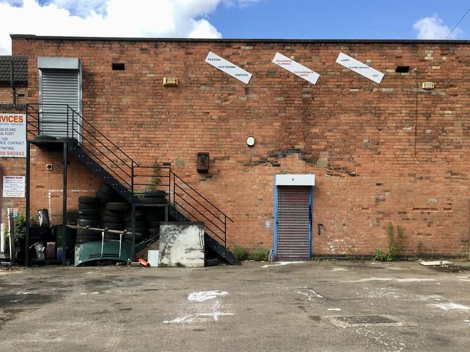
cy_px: 227
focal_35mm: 39
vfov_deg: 36.5
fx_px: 530
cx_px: 190
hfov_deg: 47.6
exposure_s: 1/810
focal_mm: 4.15
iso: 25
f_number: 2.2
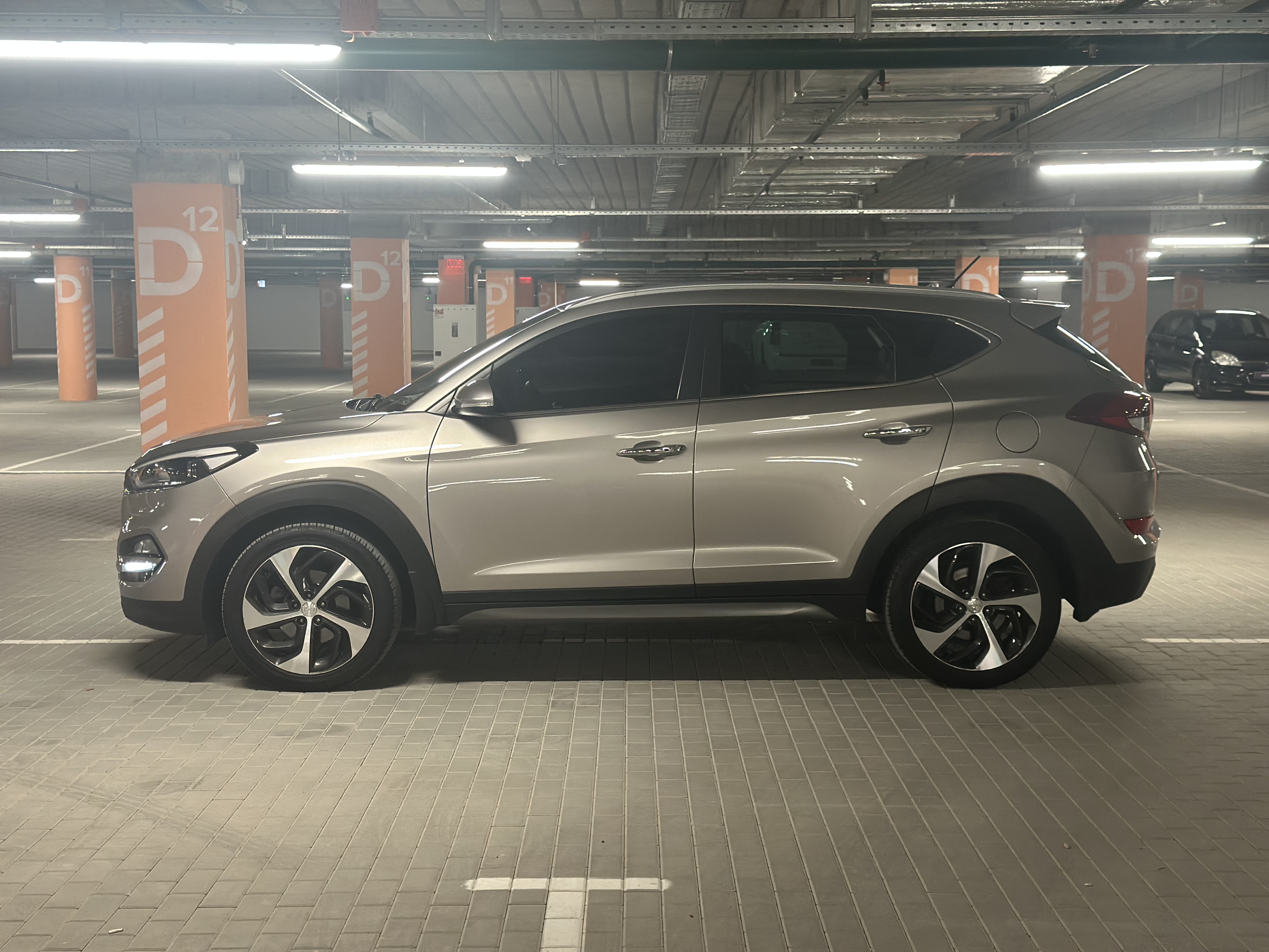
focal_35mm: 48
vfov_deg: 30.3
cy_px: 476
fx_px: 1760
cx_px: 634
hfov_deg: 39.7
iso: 250
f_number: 1.78
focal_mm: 6.86
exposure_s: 1/50
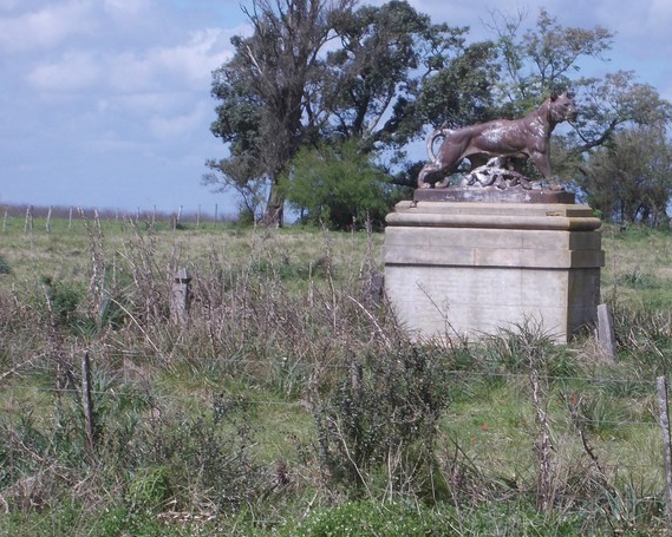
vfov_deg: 8.4
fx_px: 3659
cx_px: 431
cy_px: 270
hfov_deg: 10.5
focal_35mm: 184
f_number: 6.8
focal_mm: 20
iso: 80
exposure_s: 1/320
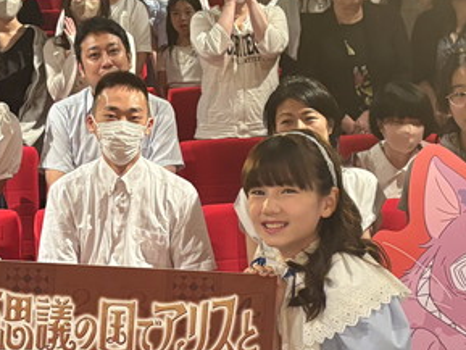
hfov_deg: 21.6
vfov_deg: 16.4
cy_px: 158
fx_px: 1212
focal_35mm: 90
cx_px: 127
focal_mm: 5.96
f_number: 1.6
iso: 400
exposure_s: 1/33
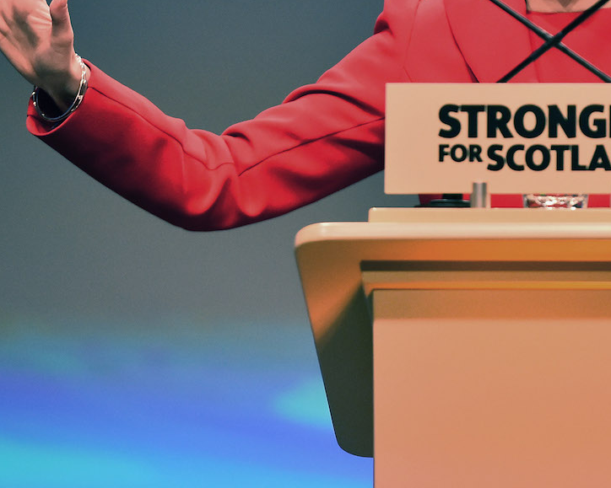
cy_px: 72
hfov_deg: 5.7
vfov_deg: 4.5
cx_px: 544
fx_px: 6147
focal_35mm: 340
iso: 3200
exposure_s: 1/1600
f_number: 3.5
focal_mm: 175
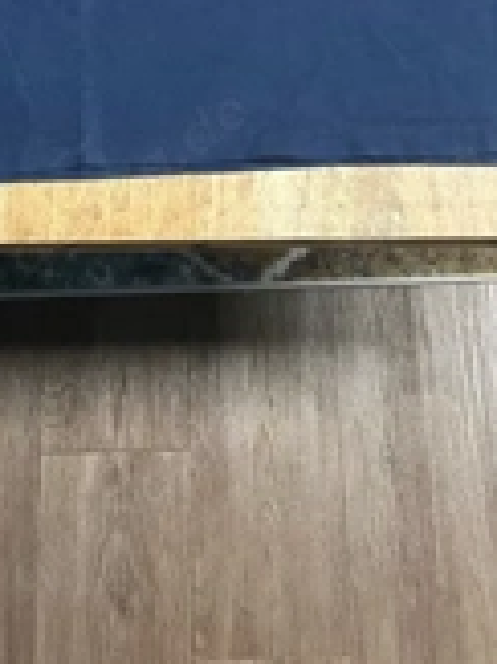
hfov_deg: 22.9
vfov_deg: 27.4
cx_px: 216
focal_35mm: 64
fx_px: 1227
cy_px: -90
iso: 500
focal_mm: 5.7
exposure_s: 1/59
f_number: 1.5
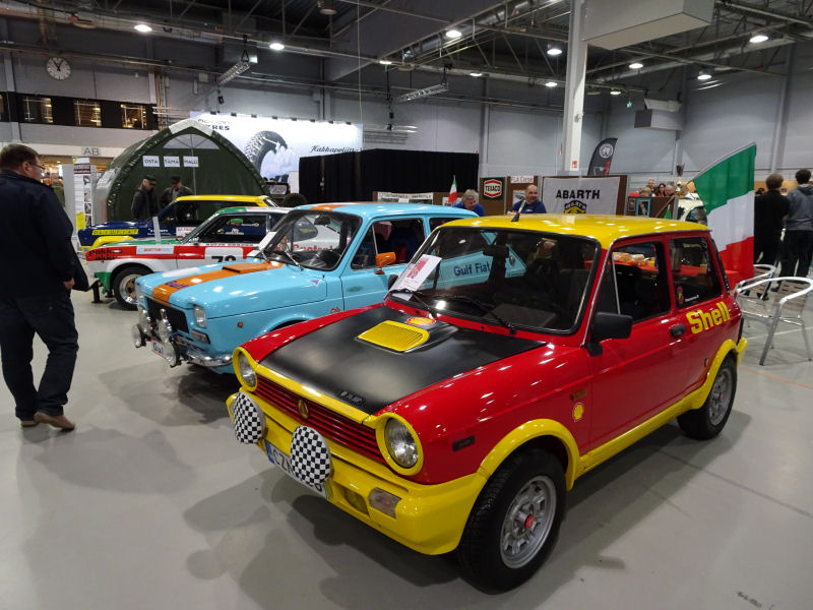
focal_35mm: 24
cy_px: 305
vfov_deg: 56.8
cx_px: 406
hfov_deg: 71.6
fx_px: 564
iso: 400
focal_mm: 4.1
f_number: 3.5
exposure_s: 1/30
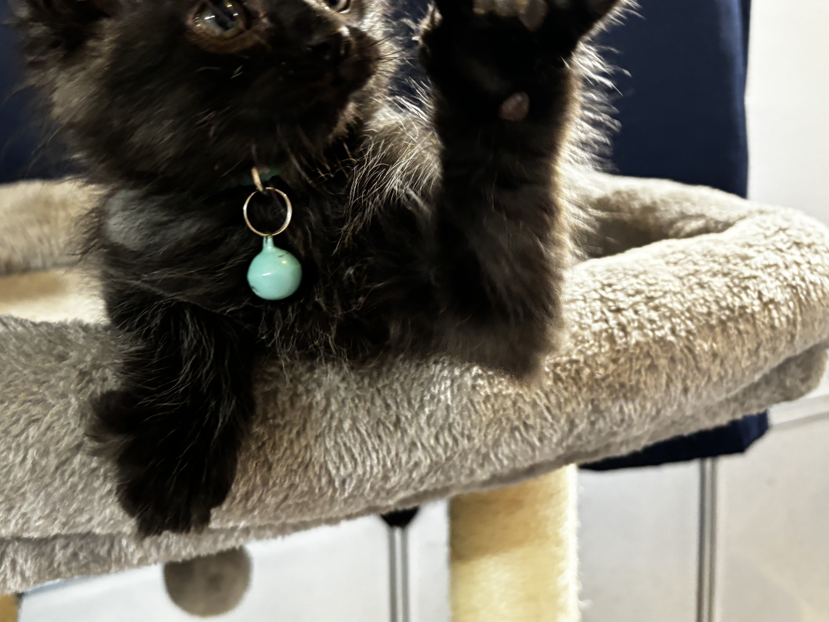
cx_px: 263
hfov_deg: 50.2
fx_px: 862
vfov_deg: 39.2
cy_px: 207
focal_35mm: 36
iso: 500
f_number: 1.6
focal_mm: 5.96
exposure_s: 1/60
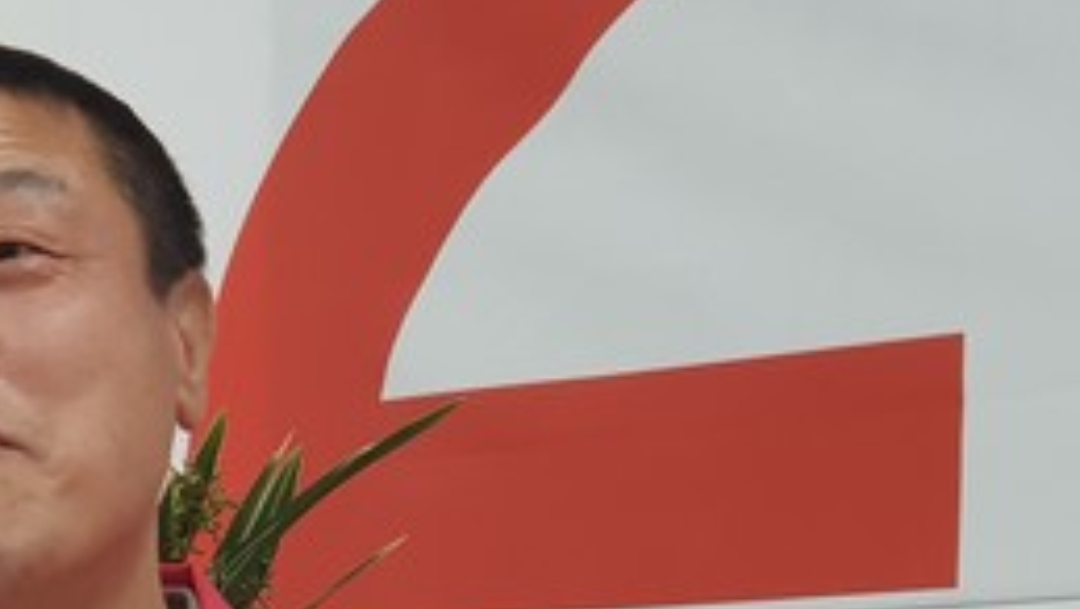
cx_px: -67
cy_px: 651
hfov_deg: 16.0
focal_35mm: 131
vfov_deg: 9.2
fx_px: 3753
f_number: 2.4
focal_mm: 6
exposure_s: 1/30
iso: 64
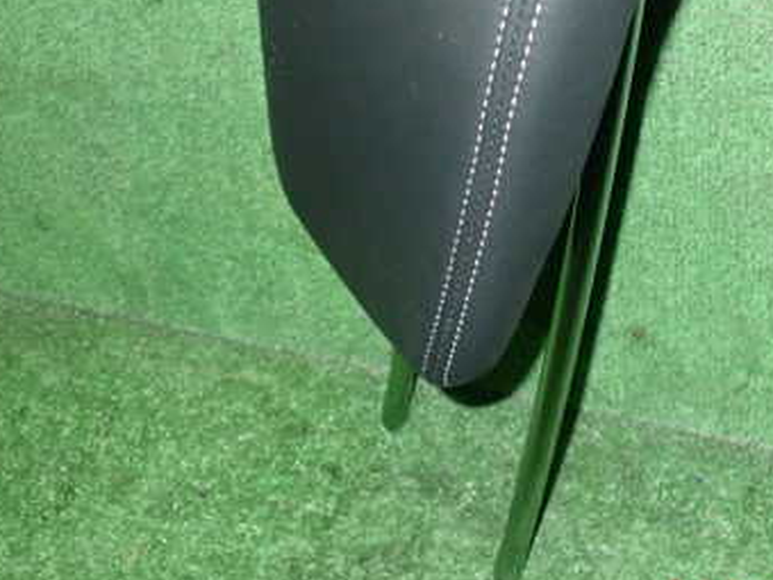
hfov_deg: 35.9
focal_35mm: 53
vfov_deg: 27.0
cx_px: 502
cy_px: 121
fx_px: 1184
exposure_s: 1/30
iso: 800
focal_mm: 5.4
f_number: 6.3
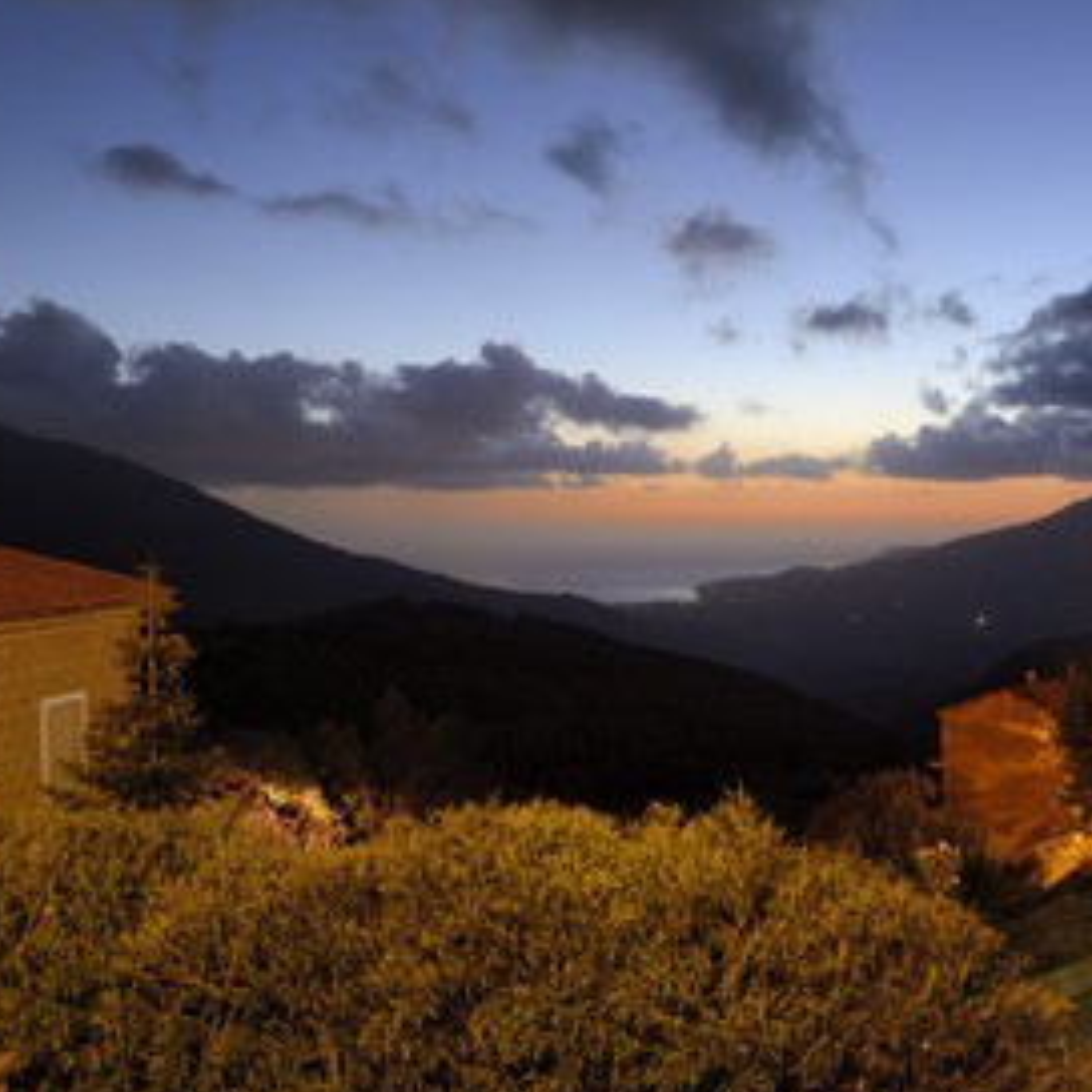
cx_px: 654
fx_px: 1356
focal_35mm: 38
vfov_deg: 43.9
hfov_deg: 43.6
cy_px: 554
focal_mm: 29
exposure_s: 2.5
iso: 800
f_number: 5.6
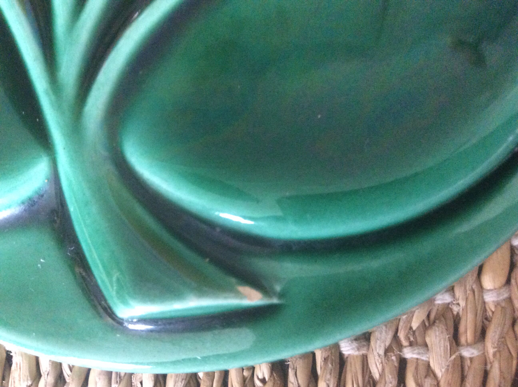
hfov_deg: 56.9
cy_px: 194
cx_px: 259
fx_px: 478
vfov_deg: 44.1
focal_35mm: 32
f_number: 2.4
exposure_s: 1/25
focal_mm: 3.3
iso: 320
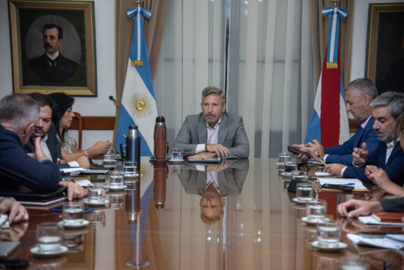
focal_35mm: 75
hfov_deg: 27.0
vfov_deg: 18.2
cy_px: 135
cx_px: 202
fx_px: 842
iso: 1600
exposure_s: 1/200
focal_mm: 75
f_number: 4
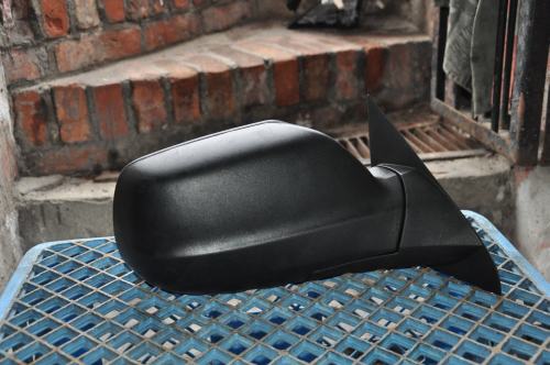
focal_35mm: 48
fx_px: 732
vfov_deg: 28.0
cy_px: 182
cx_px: 275
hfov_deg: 41.2
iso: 800
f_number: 4.2
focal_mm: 32
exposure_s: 1/60
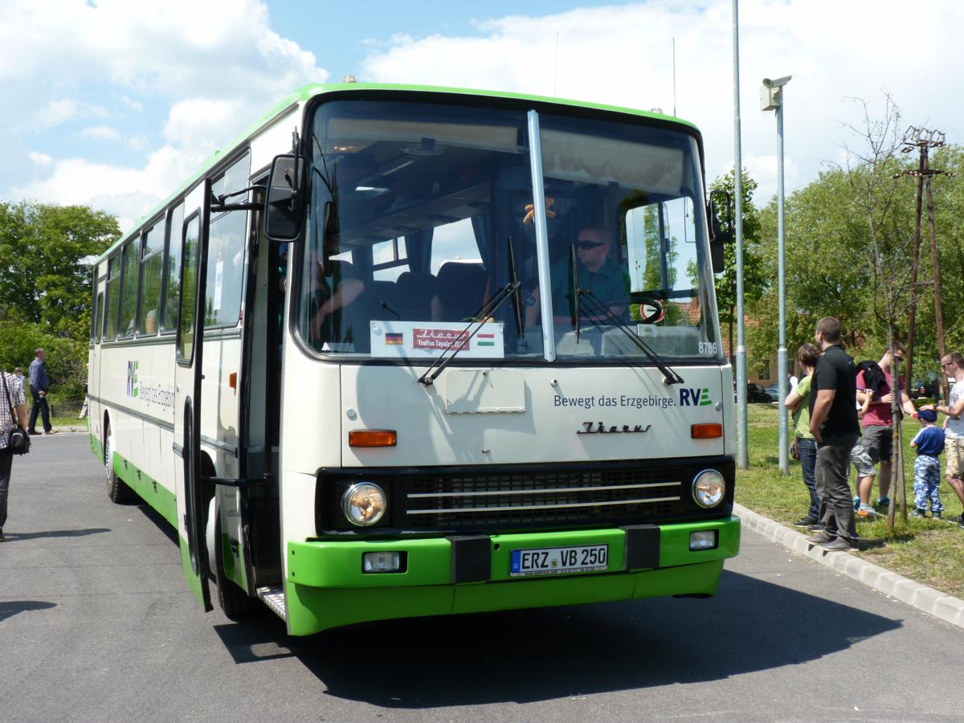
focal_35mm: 41
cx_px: 482
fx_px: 1142
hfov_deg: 45.8
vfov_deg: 35.1
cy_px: 362
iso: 80
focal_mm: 7.3
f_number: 5.6
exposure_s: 1/250
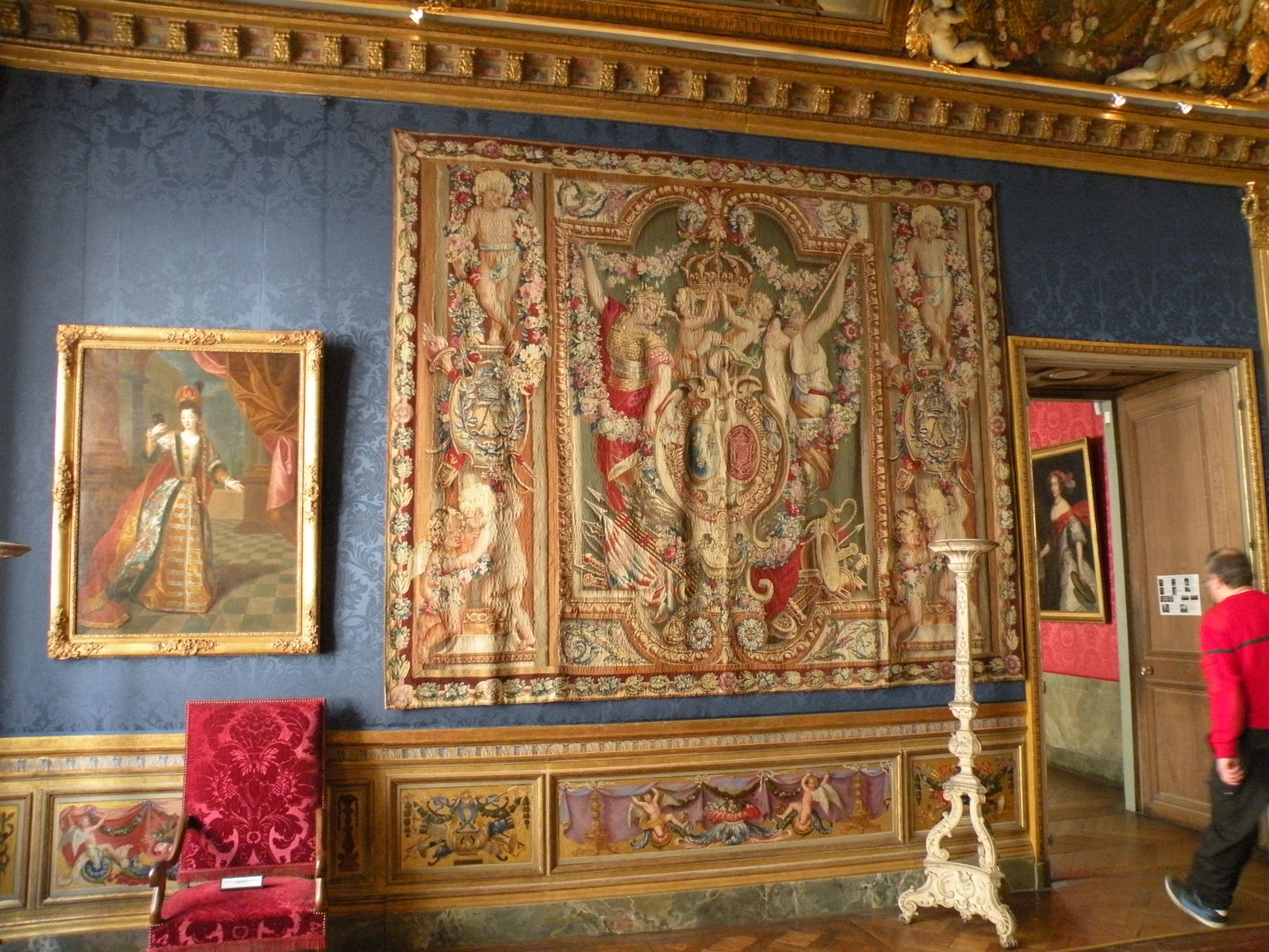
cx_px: 634
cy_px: 476
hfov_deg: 65.3
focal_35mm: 27
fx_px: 990
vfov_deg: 51.4
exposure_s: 1/36.7
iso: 400
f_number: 2.8
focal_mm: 4.7
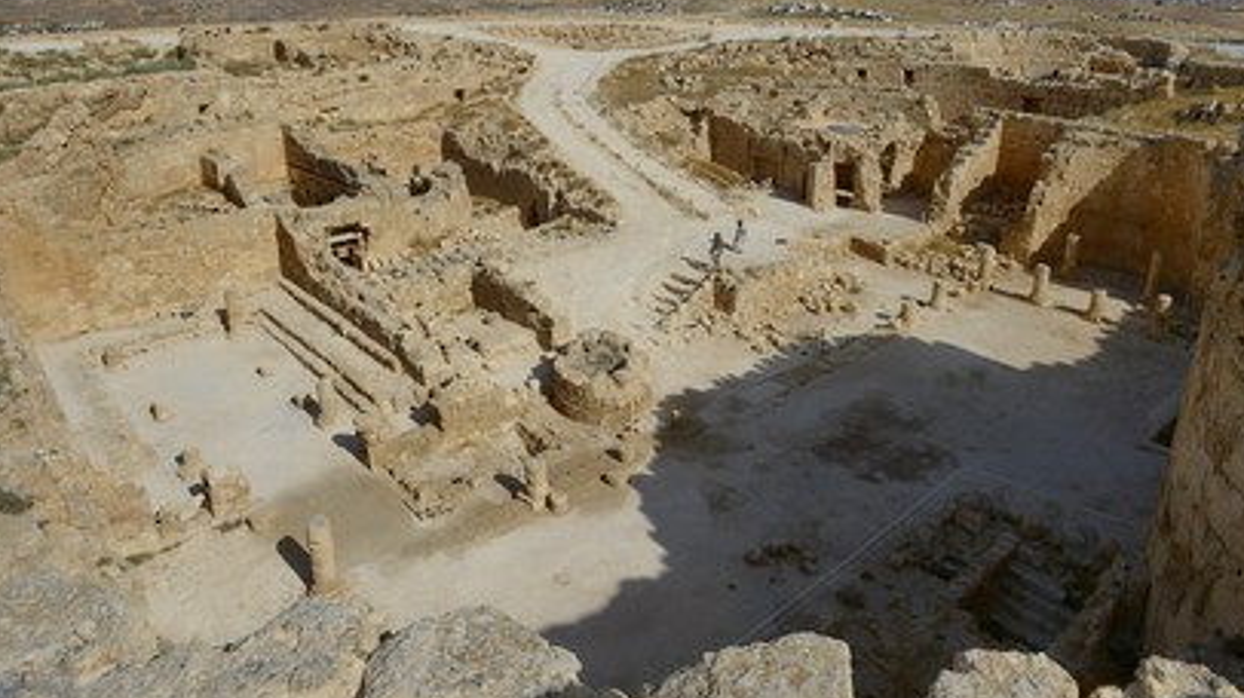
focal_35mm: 26
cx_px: 625
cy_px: 282
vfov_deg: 44.1
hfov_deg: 71.9
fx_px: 857
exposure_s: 1/200
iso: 100
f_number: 14
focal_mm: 24
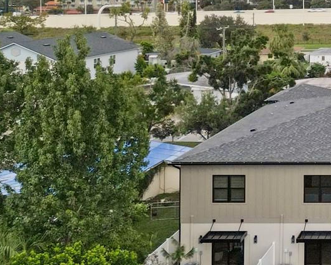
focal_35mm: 71
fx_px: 695
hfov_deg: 23.1
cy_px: -11
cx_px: 454
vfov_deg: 20.7
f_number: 1.7
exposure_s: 1/25
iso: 110
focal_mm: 6.72
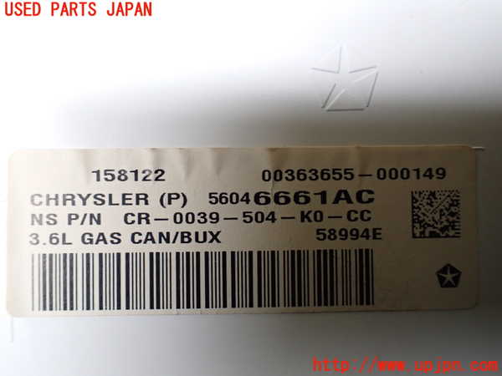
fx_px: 435
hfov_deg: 60.0
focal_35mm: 30
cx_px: 251
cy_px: 188
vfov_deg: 46.8
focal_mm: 5.4
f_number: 2.3
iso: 320
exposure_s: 1/125
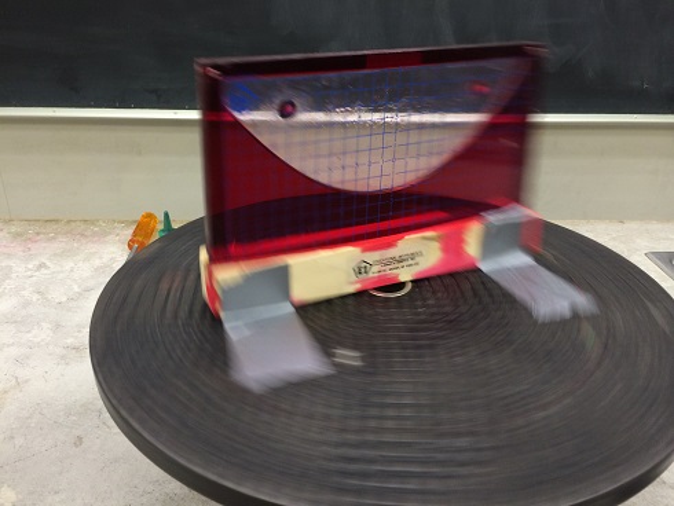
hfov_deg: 59.9
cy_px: 253
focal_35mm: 30
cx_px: 337
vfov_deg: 46.8
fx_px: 584
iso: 80
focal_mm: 4.12
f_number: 2.2
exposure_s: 1/30
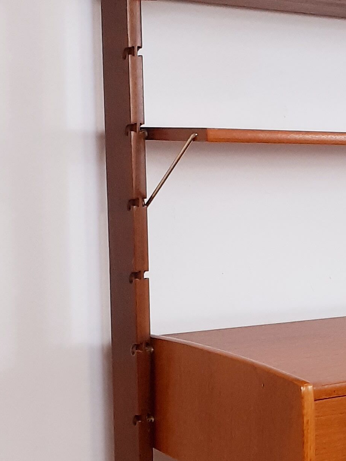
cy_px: 319
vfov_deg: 21.4
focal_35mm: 91
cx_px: 489
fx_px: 1213
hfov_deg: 15.2
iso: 80
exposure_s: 1/100
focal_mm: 3.6
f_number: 1.9
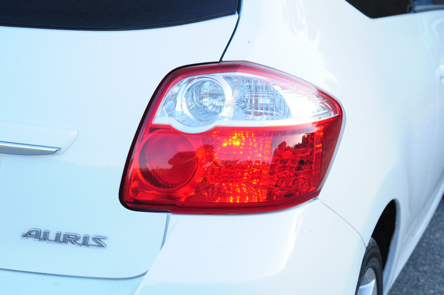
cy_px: 148
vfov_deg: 18.1
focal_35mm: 75
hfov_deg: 27.0
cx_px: 222
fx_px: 924
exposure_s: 1/320
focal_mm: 50
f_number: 5.6
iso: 1000
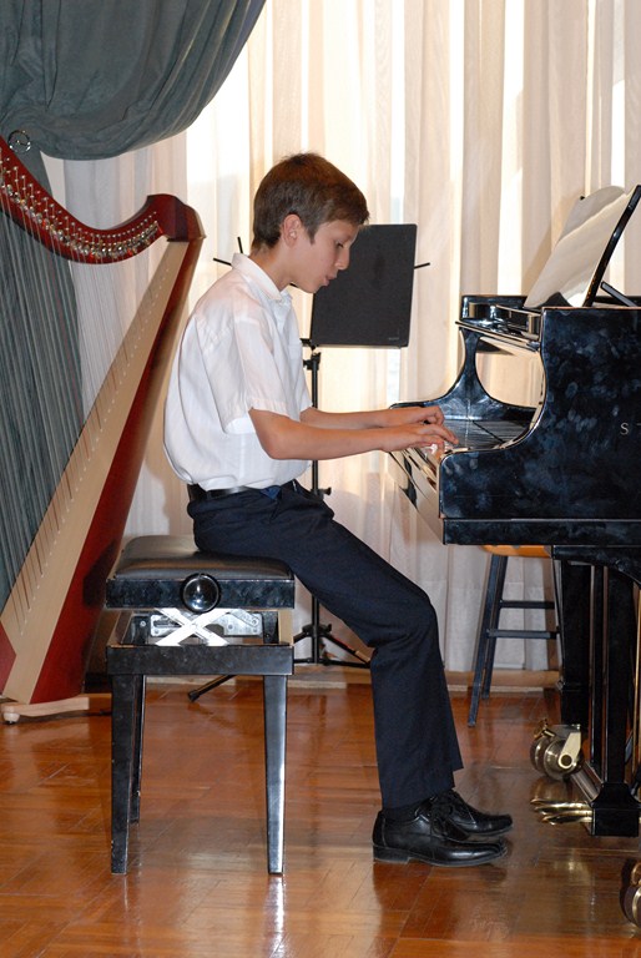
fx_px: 2797
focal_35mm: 105
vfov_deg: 19.4
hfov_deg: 13.1
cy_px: 479
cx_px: 320
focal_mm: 70
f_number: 7.1
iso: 1000
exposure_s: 1/250
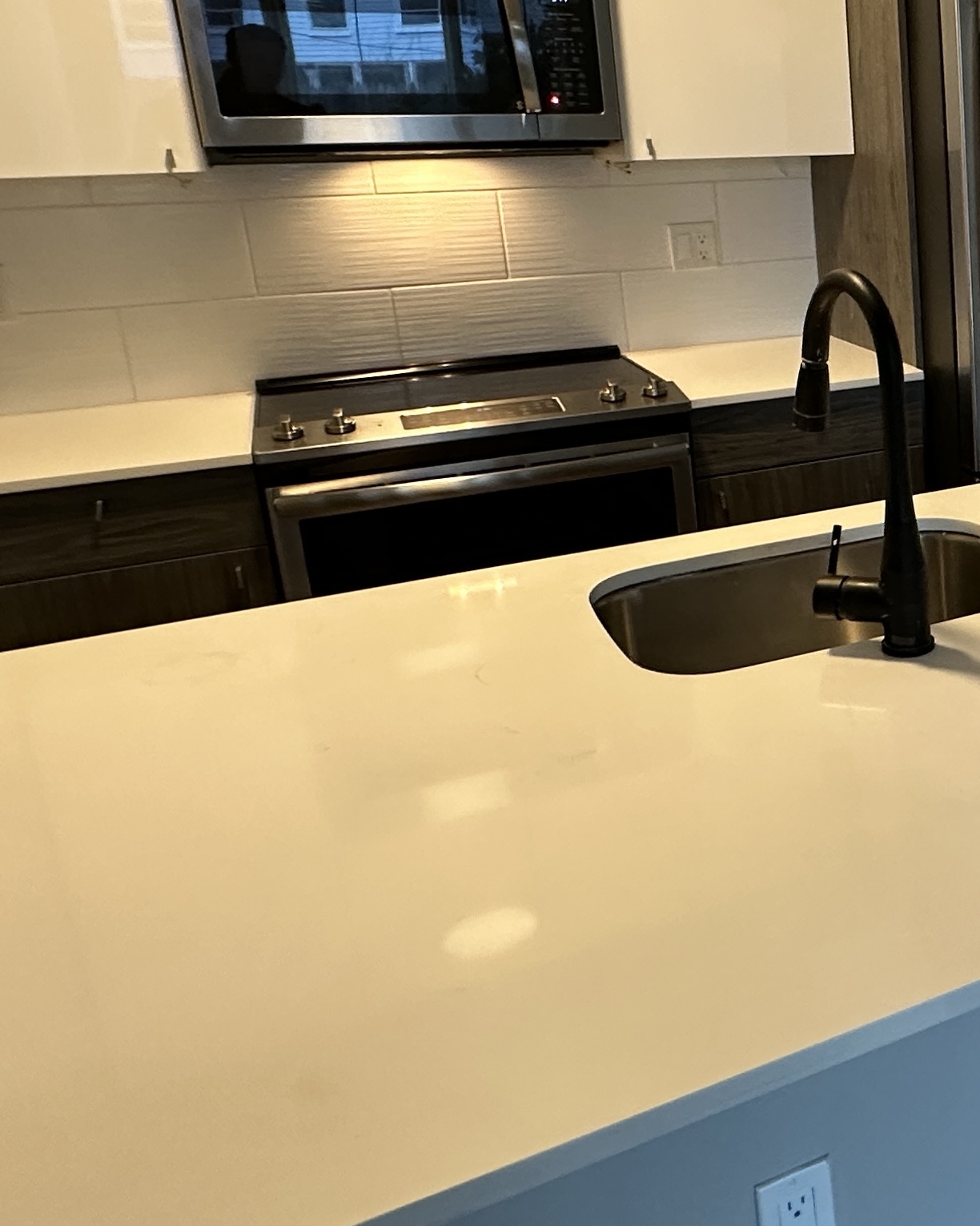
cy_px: 476
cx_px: 1062
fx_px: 1306
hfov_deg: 35.5
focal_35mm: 36
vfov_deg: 49.9
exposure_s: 1/60
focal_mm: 2.22
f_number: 2.2
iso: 250
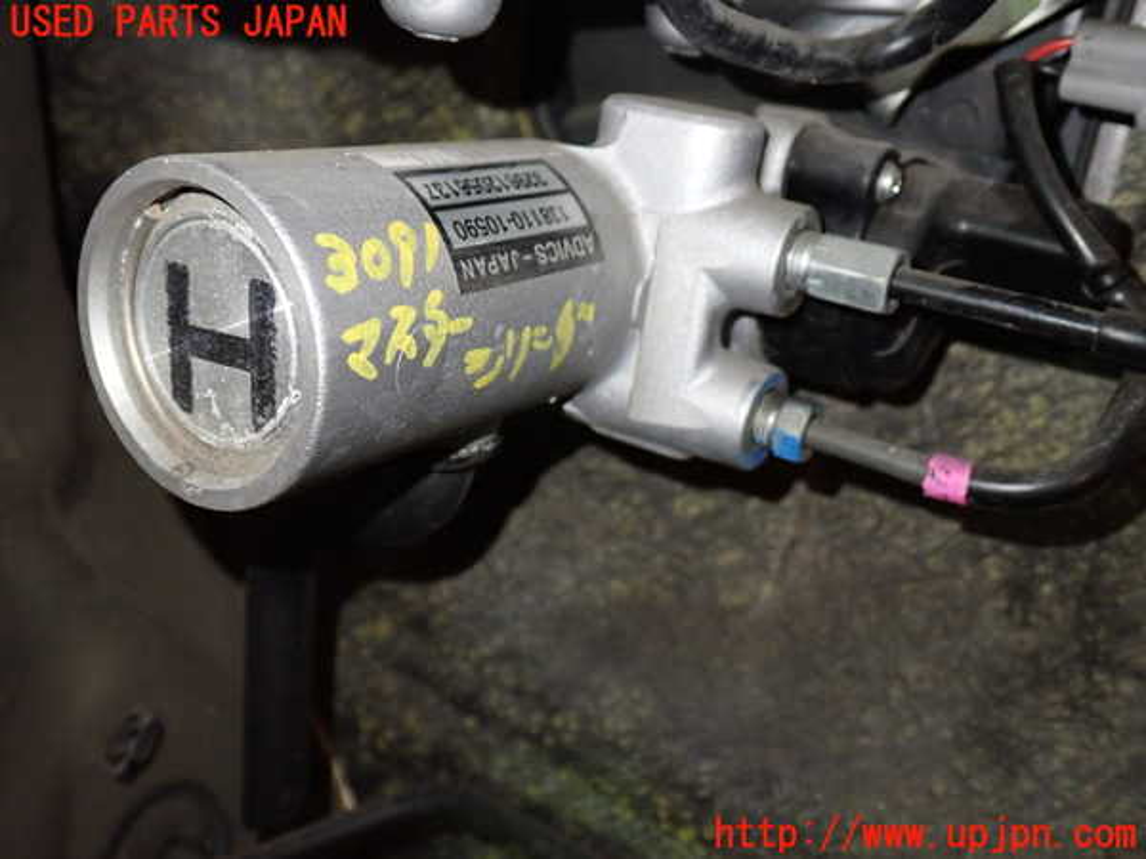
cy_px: 430
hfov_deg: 51.4
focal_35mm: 36
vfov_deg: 39.7
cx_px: 573
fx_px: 1192
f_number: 2.5
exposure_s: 1/40
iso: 500
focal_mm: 6.37
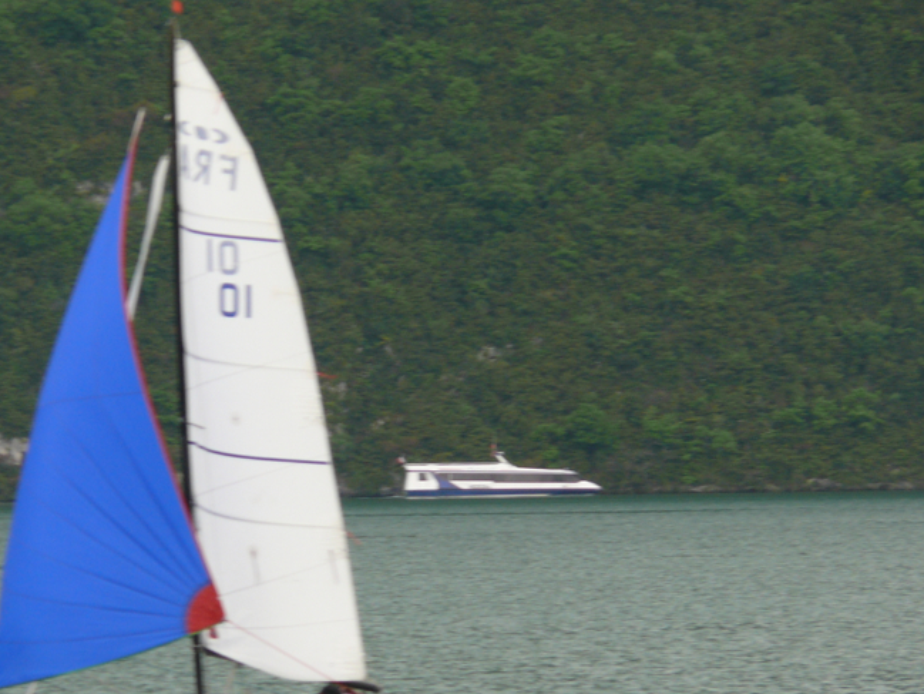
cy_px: 499
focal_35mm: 542
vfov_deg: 2.7
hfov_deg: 3.7
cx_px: 263
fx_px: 14470
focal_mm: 78.2
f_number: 5.6
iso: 100
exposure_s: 1/200
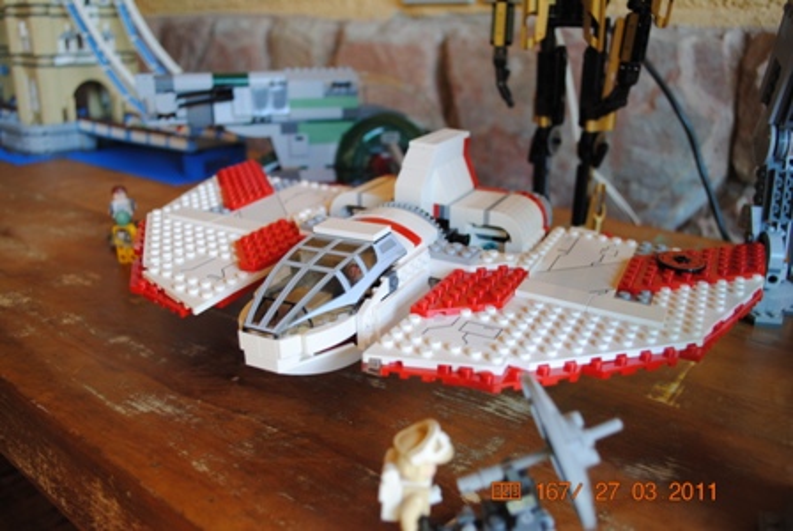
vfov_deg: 43.7
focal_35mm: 30
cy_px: 266
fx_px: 662
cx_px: 396
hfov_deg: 61.9
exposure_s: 1/60
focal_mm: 20
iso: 200
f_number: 4
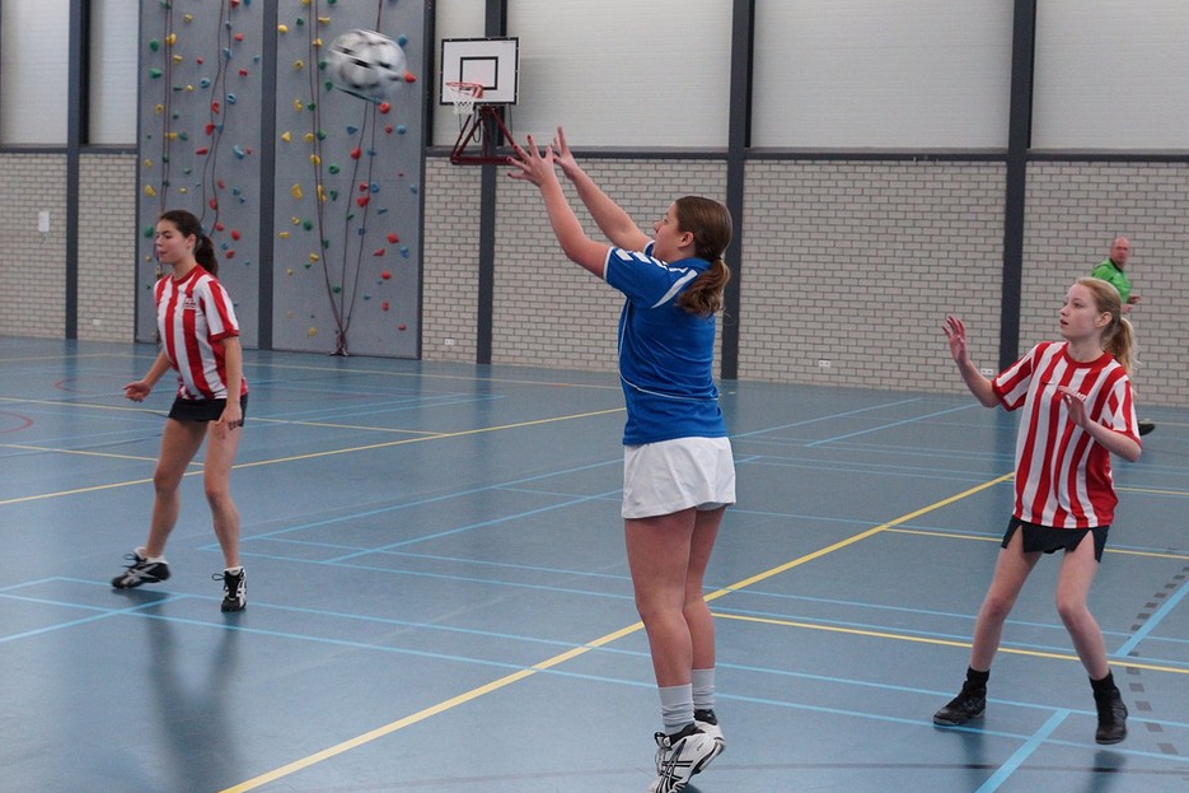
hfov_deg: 42.7
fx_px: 1519
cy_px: 416
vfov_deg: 29.2
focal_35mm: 46
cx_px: 614
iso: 1250
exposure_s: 1/200
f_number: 4
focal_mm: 28
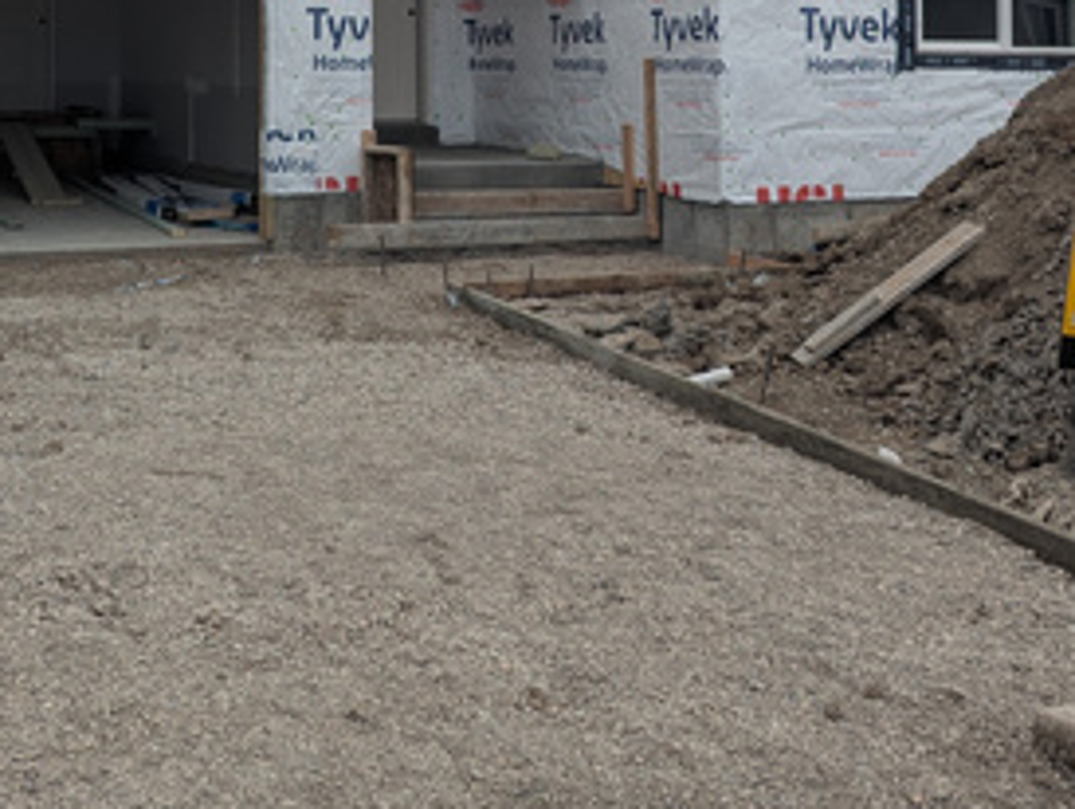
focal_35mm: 56
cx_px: 345
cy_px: -27
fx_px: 1741
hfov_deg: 34.0
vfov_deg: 24.7
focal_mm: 6.81
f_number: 1.85
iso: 40
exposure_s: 1/470
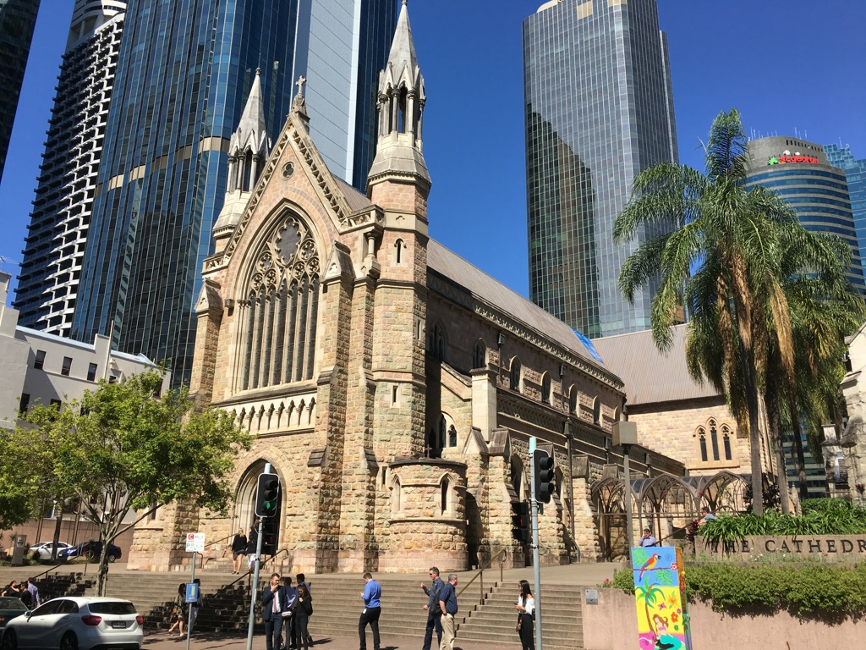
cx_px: 433
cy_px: 325
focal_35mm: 29
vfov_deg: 48.2
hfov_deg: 61.7
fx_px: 726
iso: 25
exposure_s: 1/1603
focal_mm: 4.15
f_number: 2.2
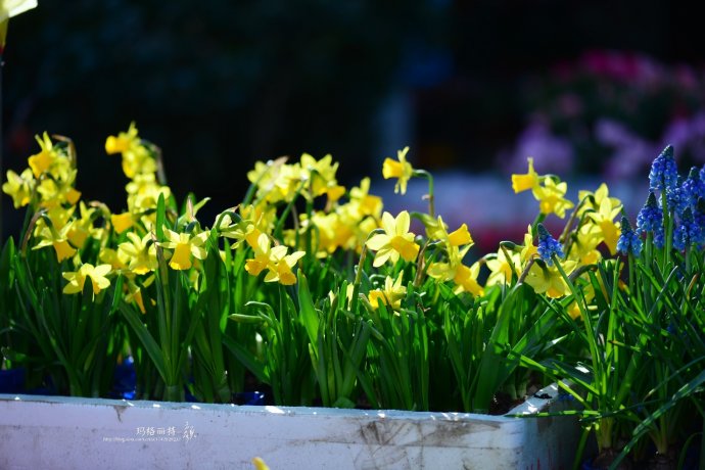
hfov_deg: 19.5
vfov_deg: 13.0
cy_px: 235
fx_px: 2056
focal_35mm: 105
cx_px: 352
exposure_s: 1/1600
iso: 200
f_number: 4
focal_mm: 105
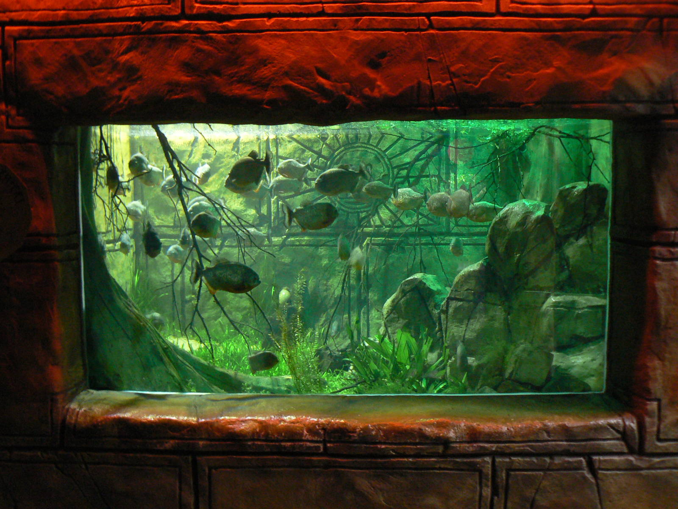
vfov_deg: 39.7
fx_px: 705
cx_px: 339
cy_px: 254
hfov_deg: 51.4
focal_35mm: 36
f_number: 2.8
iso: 200
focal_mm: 6
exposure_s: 1/4
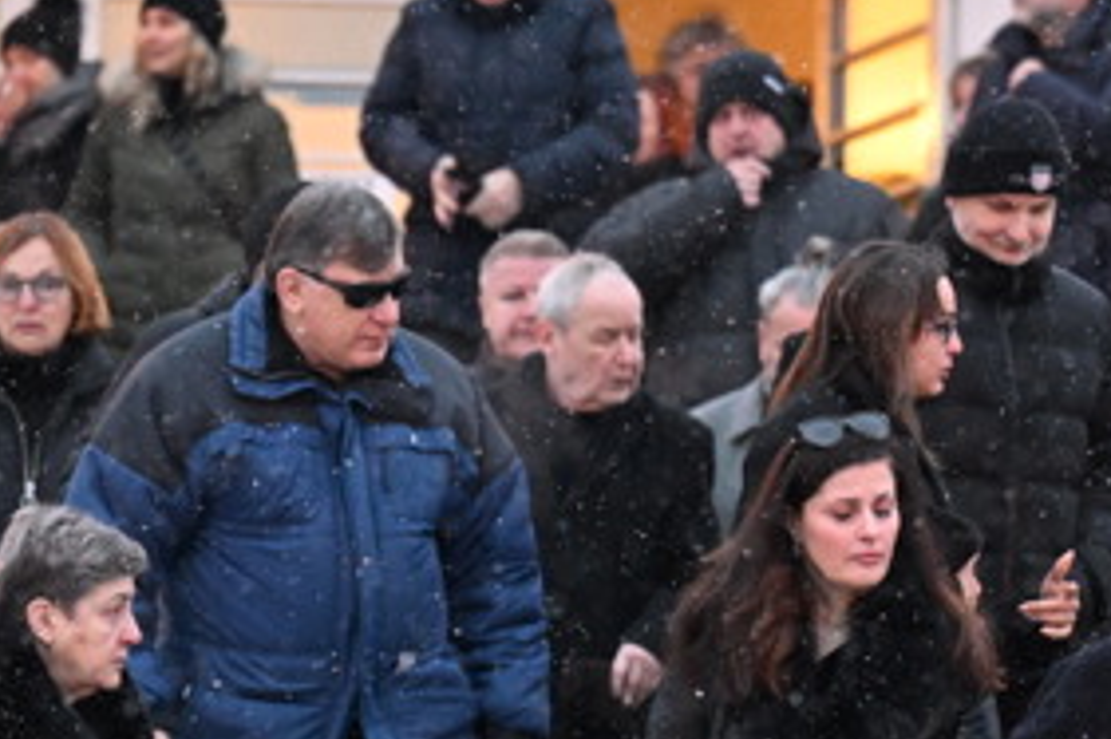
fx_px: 11751
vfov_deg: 3.6
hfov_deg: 5.4
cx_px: 1127
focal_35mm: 381
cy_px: 763
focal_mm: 155
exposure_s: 1/320
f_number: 4
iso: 8000
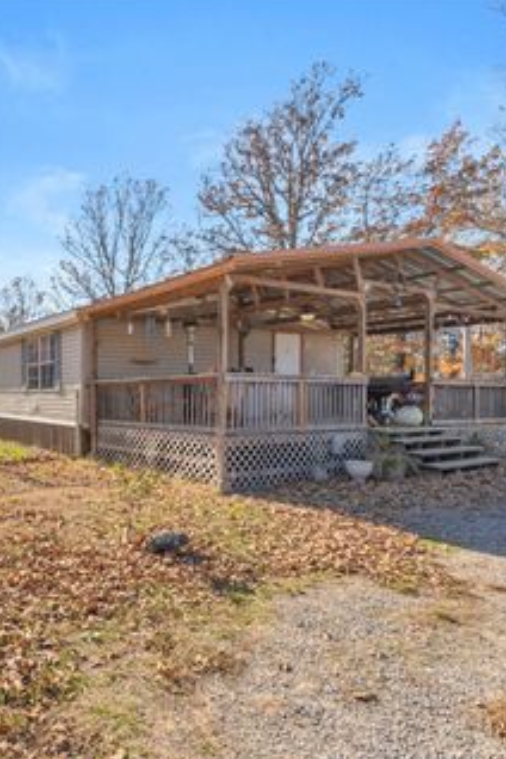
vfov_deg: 78.6
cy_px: 388
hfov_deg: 50.4
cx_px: 45
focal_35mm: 22
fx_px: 464
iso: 200
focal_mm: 14
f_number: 4
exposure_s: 1/400
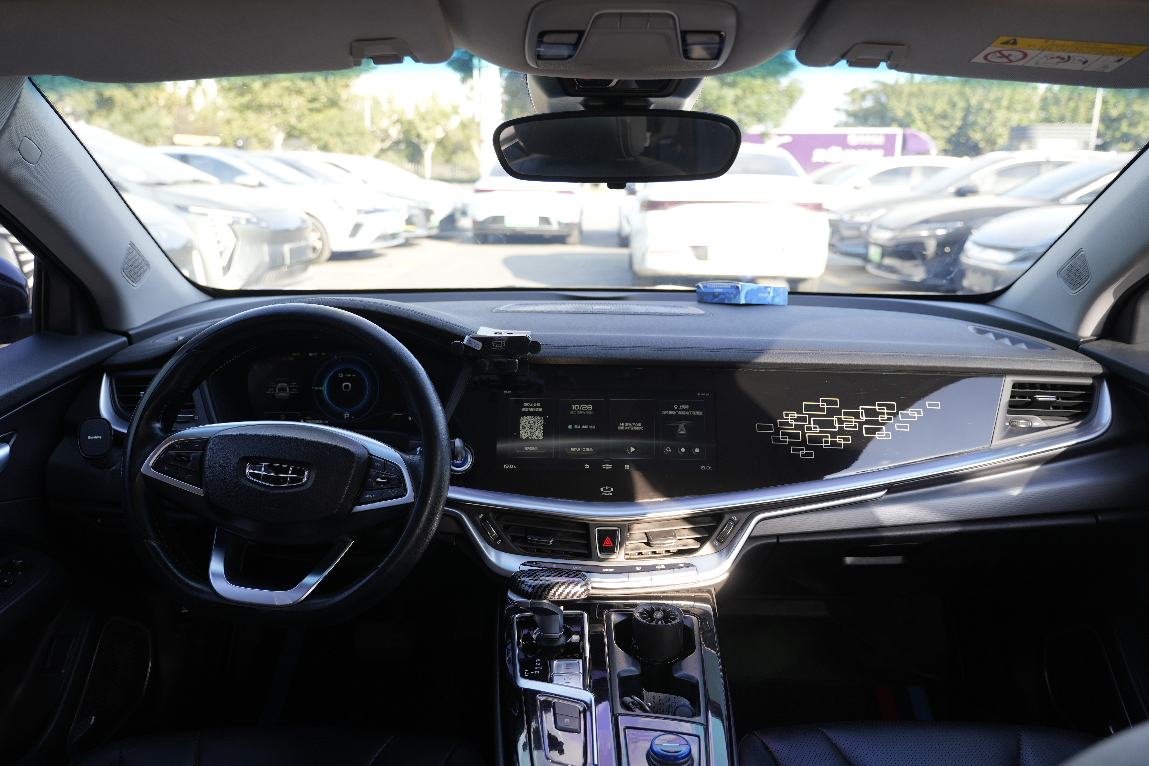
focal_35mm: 29
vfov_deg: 45.0
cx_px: 574
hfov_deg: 63.7
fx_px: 926
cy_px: 383
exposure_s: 1/60
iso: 125
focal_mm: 29
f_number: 4
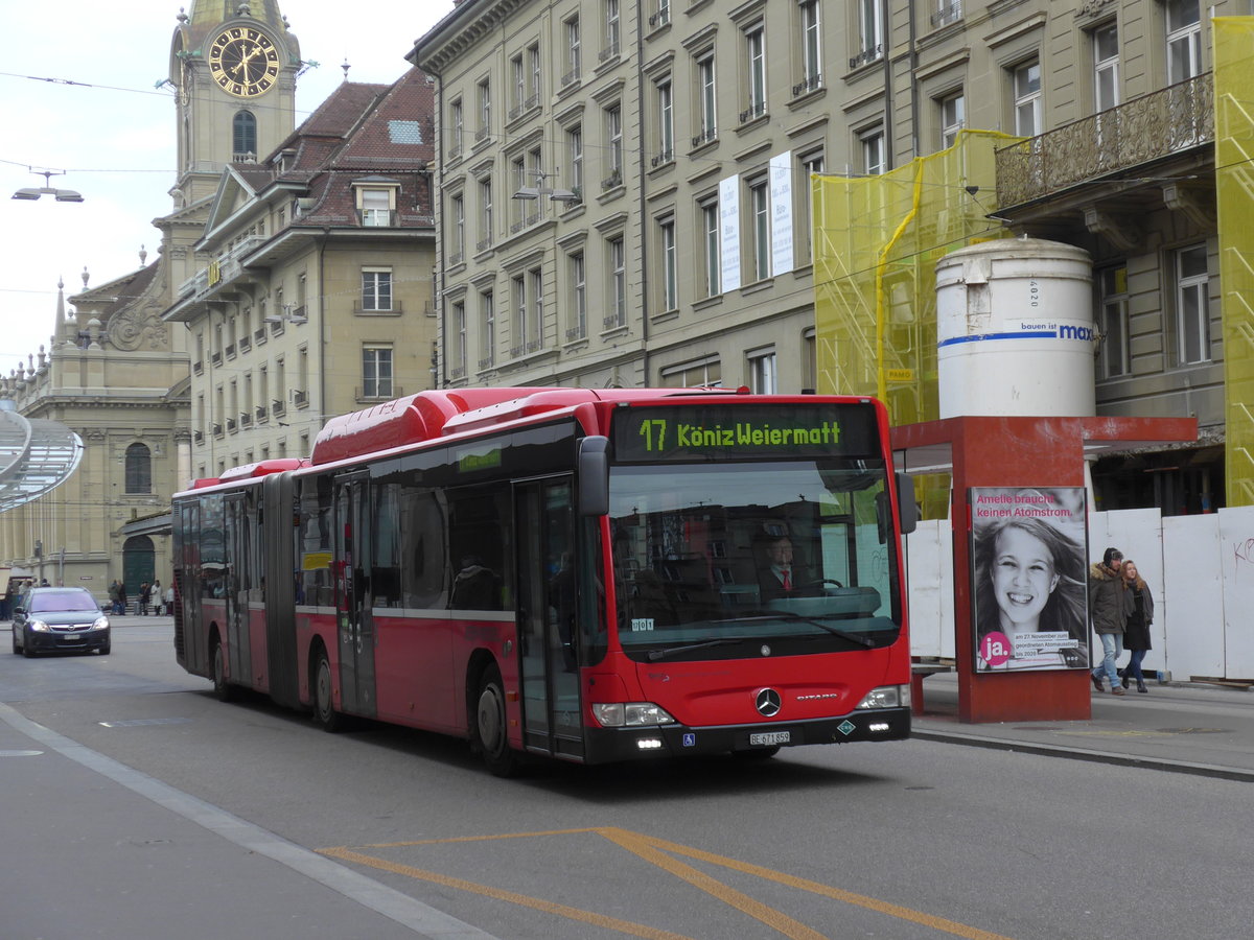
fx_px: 2246
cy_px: 470
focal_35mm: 62
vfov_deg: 23.7
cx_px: 627
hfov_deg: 31.2
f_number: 3.7
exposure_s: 1/320
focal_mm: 12.7
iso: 125
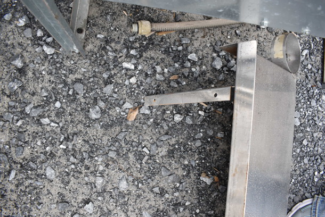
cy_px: 108
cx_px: 162
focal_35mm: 27
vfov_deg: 48.0
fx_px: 244
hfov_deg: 67.3
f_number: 5.6
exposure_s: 1/125
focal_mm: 18
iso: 250
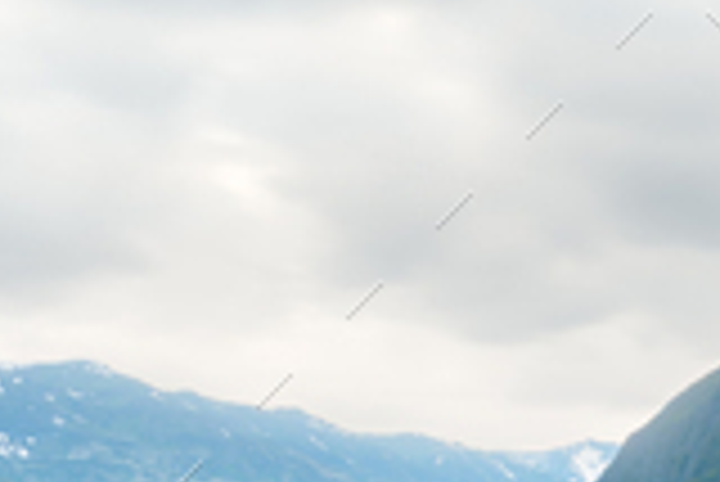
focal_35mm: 129
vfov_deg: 10.1
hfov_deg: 15.7
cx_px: 657
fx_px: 2582
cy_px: 867
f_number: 16
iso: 200
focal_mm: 35
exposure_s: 2
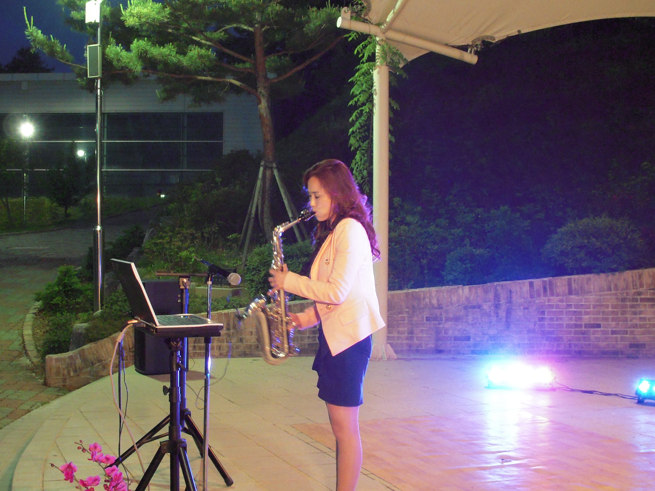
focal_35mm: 51
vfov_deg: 28.5
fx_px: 965
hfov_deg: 37.4
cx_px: 288
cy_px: 222
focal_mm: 6.3
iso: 400
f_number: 3.3
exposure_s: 1/6
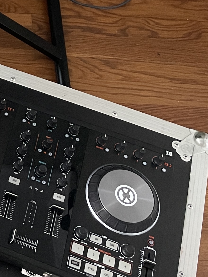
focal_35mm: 89
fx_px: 713
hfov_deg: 14.4
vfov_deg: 21.3
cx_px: -177
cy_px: 0
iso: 640
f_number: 1.6
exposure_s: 1/32
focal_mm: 4.2
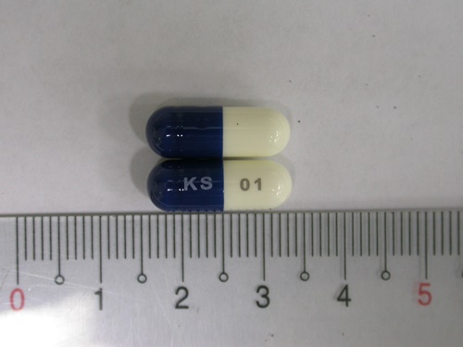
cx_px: 232
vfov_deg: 17.4
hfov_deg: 23.0
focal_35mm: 85
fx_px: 1137
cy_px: 174
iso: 100
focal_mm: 17.7
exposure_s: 1/5
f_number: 3.6
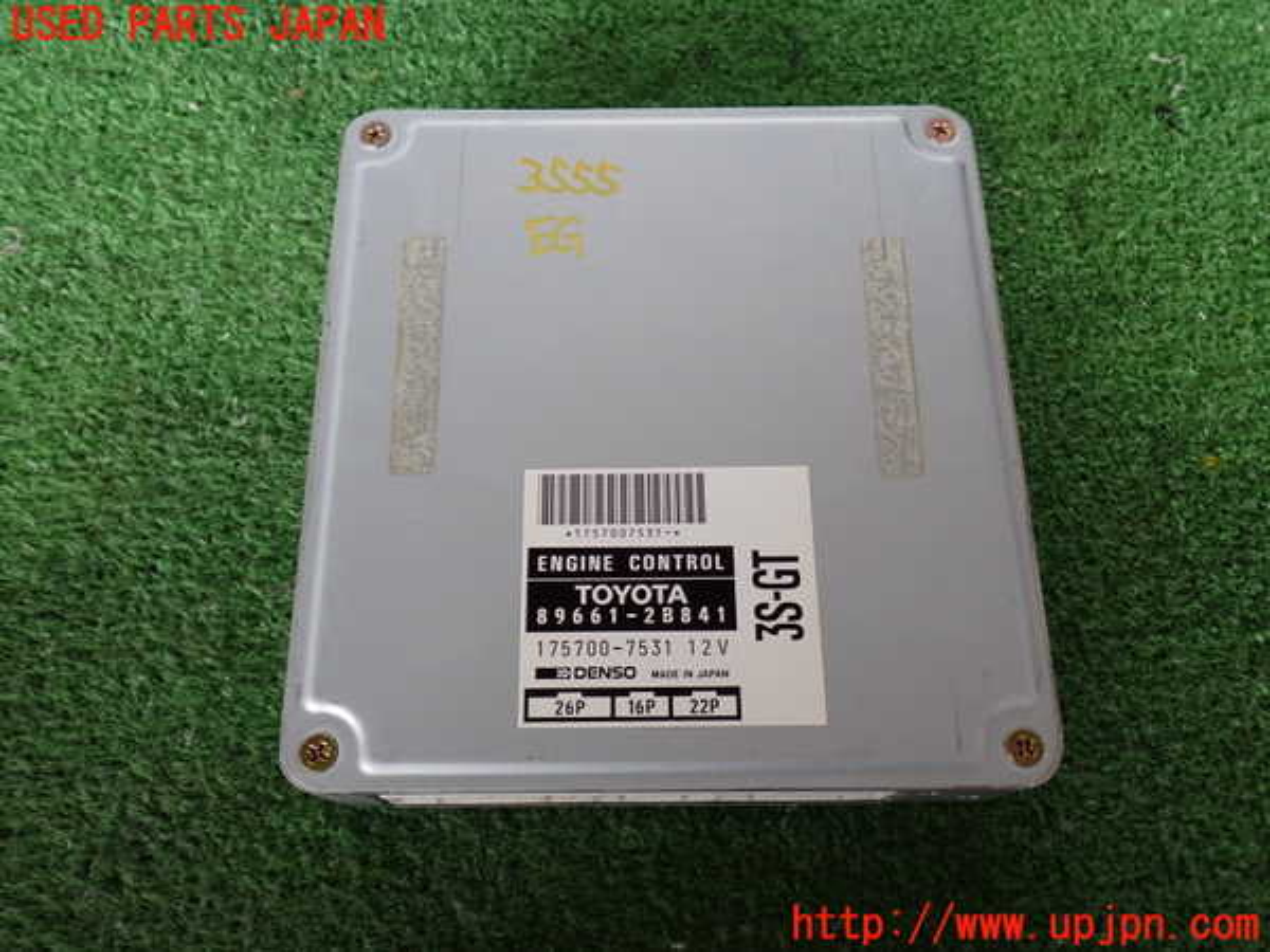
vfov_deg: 46.8
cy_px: 476
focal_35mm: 30
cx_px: 635
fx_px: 1101
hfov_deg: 60.0
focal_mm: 5.4
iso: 200
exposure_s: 1/50
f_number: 2.3
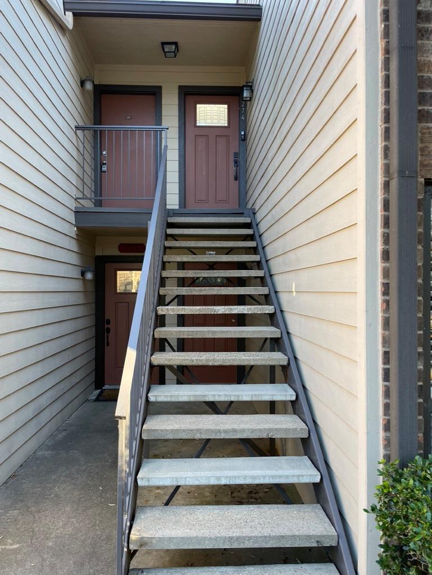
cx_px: 216
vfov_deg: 67.3
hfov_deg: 53.1
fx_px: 432
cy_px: 288
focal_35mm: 26
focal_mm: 4.2
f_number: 1.6
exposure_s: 1/121
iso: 64
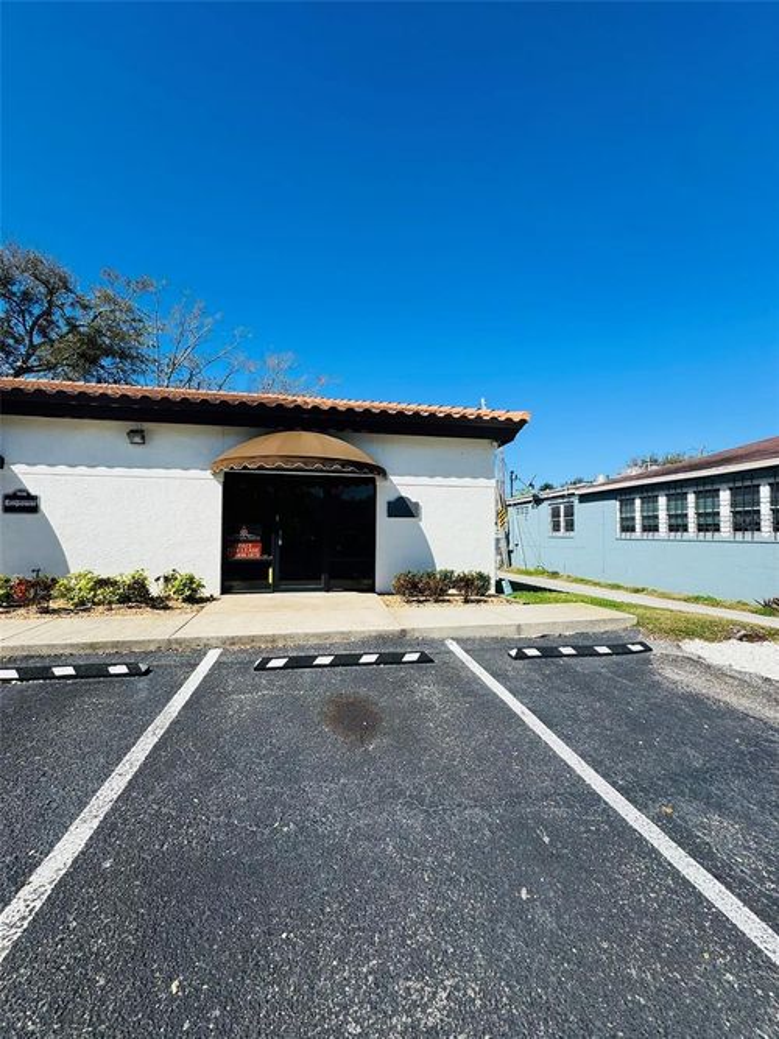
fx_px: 420
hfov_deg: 85.7
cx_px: 390
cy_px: 520
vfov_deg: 102.1
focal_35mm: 14
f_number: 2.2
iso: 50
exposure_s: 1/2208
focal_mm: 2.22
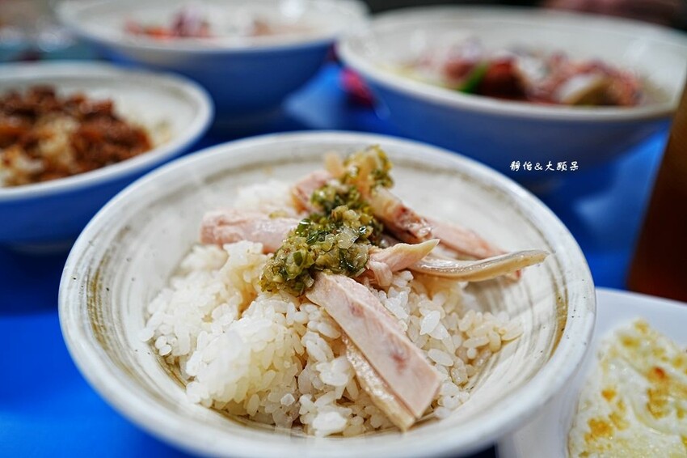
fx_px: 458
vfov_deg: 53.1
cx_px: 344
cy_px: 229
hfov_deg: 73.8
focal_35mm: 24
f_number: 3.2
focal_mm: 24
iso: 160
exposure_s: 1/40
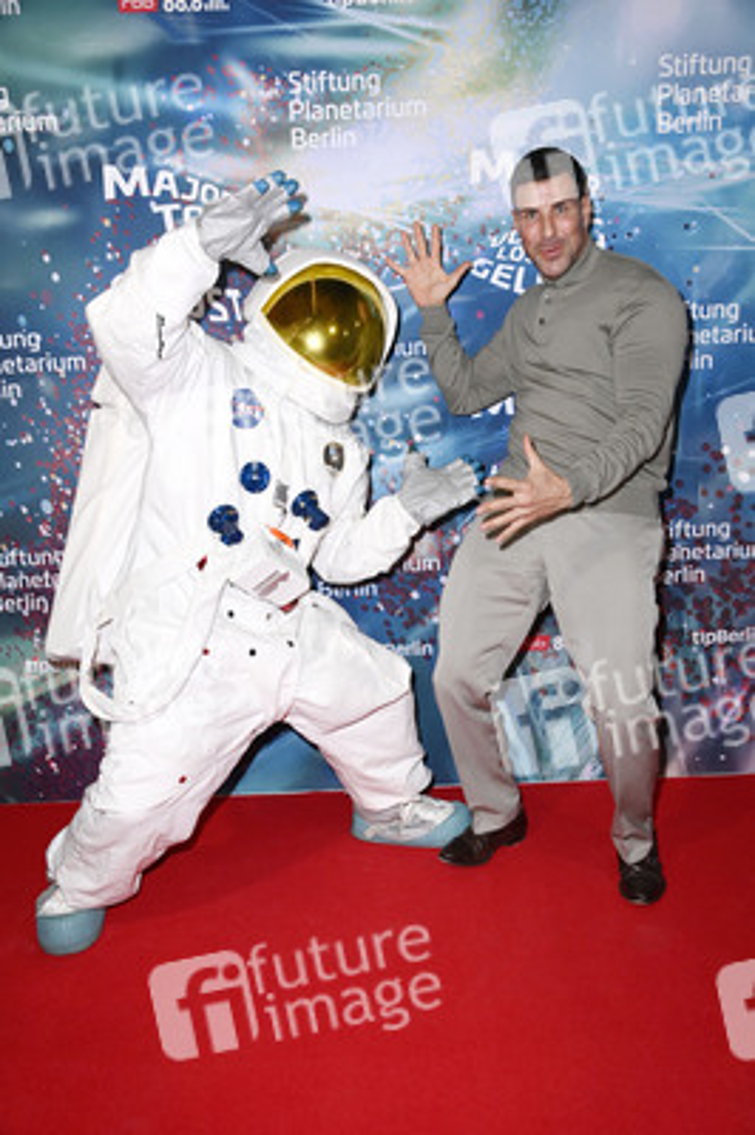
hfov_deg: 37.8
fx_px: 1103
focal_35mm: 35
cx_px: 378
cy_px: 568
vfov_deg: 54.5
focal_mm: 35
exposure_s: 1/160
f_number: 5.6
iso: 500
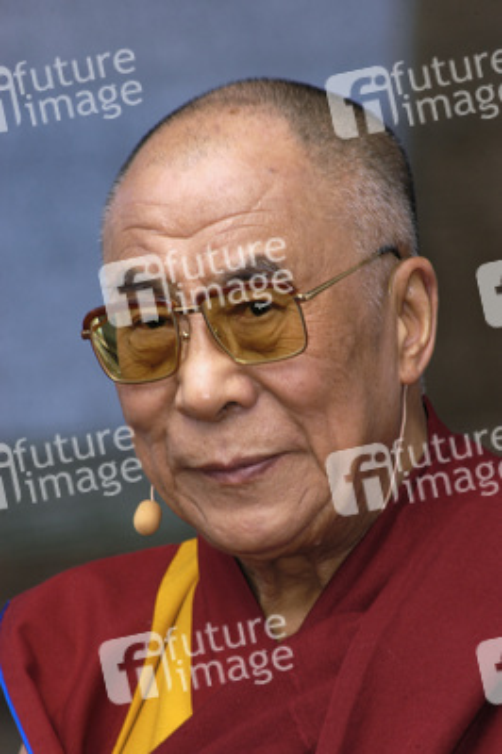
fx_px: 9428
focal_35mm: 450
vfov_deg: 4.6
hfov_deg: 3.0
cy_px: 377
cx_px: 251
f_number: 10
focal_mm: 300
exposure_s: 1/160
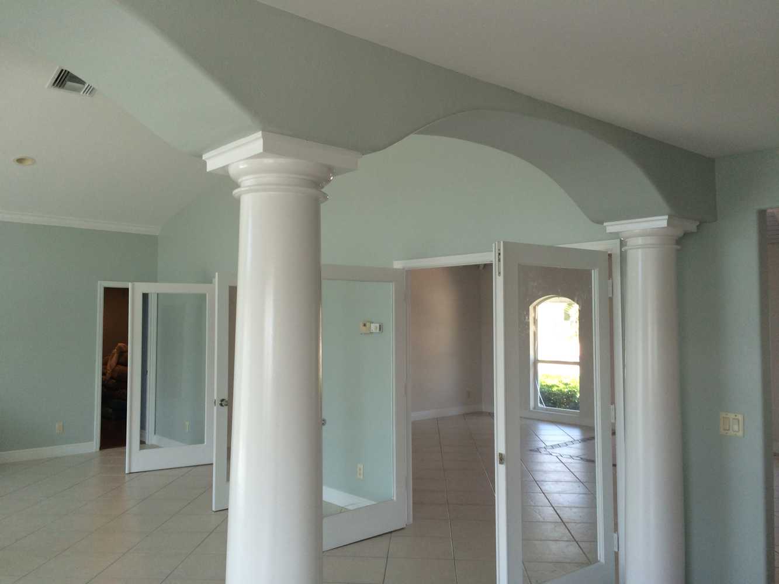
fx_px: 653
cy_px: 292
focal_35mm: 29
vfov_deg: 48.2
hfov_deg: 61.7
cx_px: 390
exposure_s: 1/60
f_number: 2.2
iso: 40
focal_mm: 4.15
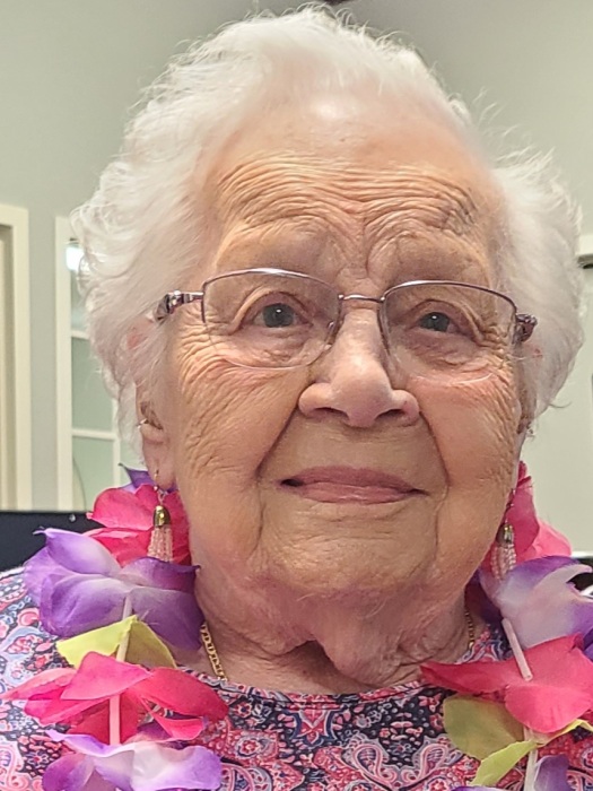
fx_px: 594
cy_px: 396
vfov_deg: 67.3
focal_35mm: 26
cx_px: 296
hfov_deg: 53.1
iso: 200
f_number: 1.8
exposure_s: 1/40
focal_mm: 5.4
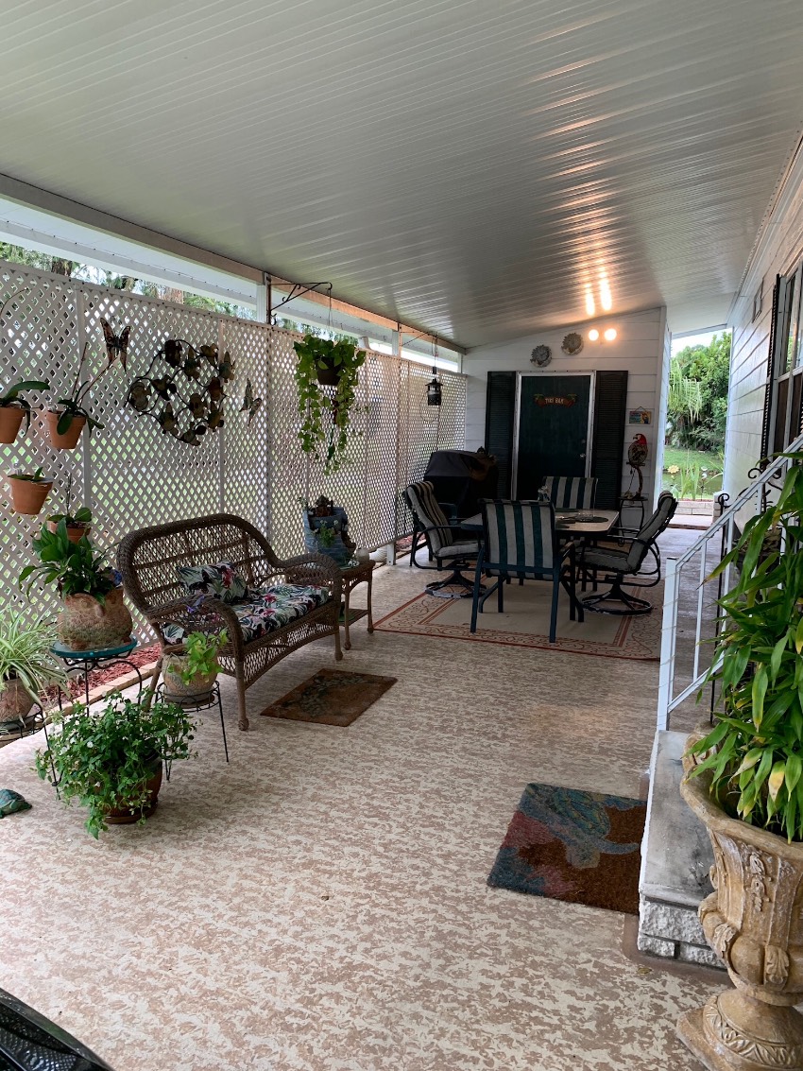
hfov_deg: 53.1
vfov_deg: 67.3
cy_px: 536
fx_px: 804
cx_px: 402
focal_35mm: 26
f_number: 1.8
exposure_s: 1/111
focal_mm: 4.25
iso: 100
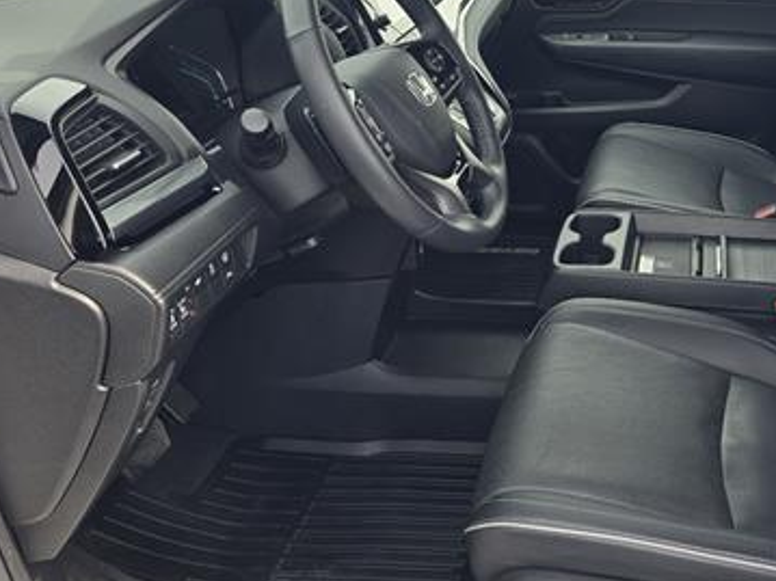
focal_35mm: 41
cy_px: 218
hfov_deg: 43.6
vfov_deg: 34.9
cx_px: 623
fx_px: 919
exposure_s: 1/182
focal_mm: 6.3
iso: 12
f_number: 1.7
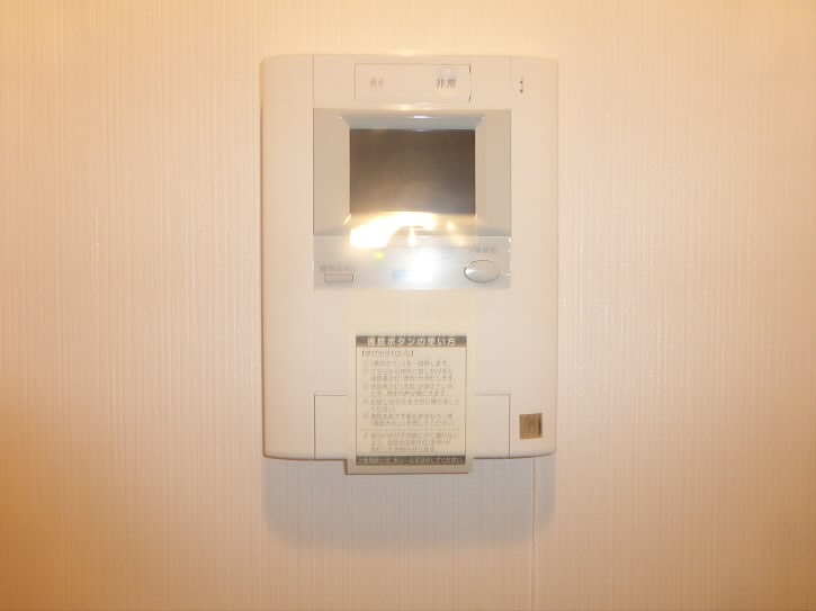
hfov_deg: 71.6
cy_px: 306
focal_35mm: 24
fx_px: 565
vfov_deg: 56.8
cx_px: 408
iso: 400
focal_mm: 4.3
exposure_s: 1/60
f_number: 3.3
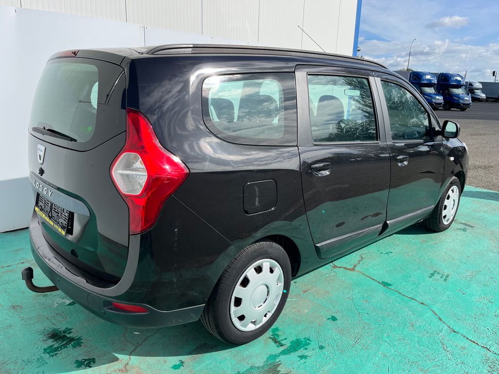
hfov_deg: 67.3
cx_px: 250
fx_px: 375
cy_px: 187
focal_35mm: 26
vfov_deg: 53.1
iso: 50
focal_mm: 5.1
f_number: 1.6
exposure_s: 1/2967
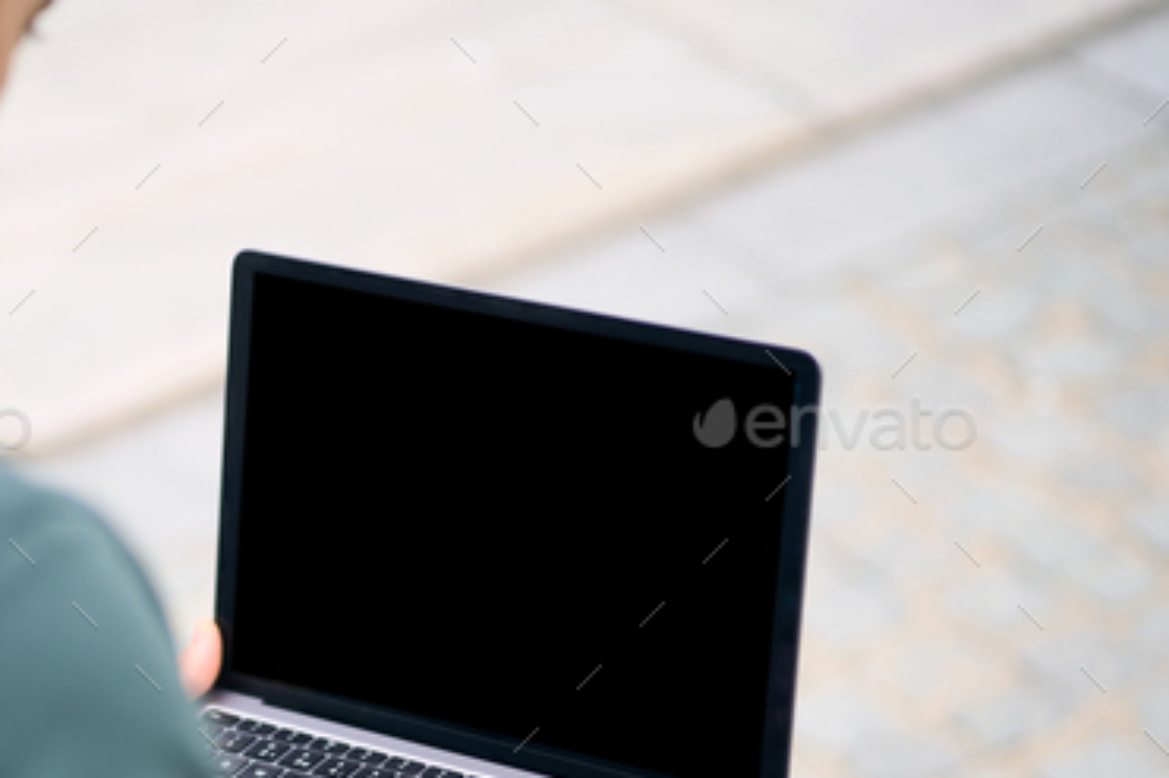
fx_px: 4382
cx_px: 353
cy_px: 572
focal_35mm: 135
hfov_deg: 15.2
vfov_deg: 10.1
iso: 100
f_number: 1.8
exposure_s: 1/500
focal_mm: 85
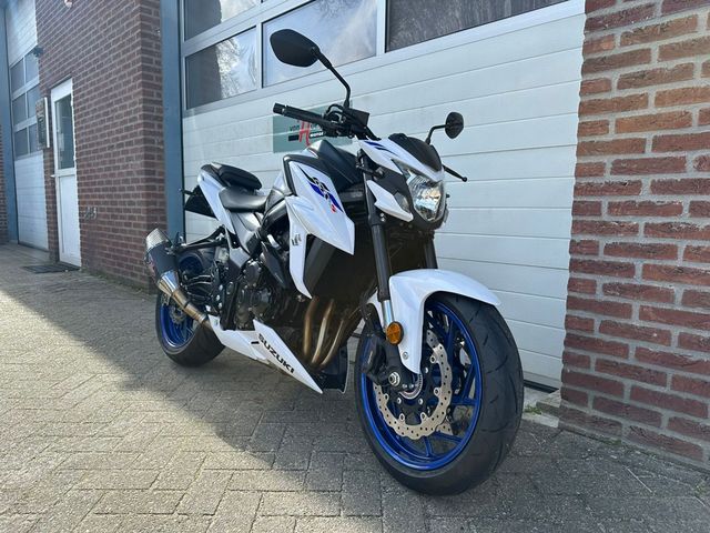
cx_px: 355
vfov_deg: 56.8
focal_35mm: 24
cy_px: 266
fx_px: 492
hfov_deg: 71.6
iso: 80
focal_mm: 6.86
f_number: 1.78
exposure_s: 1/1751
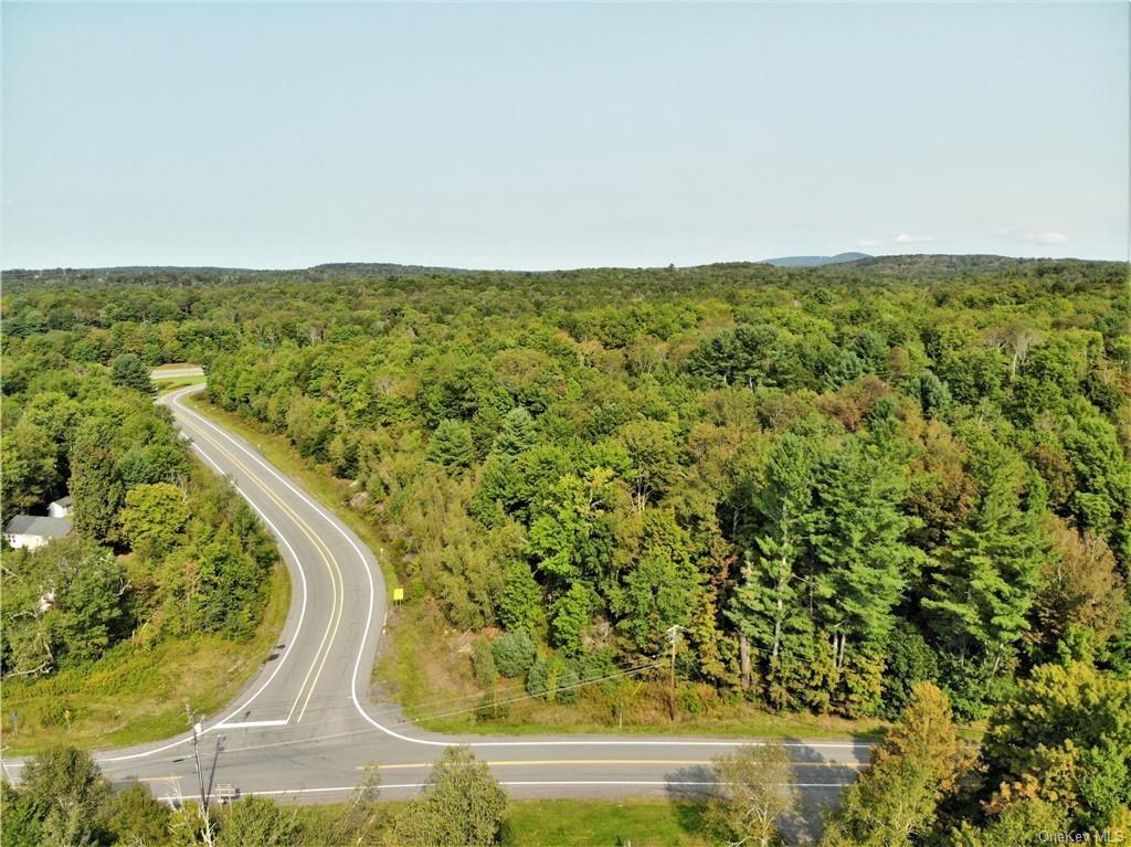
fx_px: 784
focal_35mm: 24
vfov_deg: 56.8
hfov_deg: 71.6
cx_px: 566
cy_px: 424
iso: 118
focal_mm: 4.5
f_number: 2.8
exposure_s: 1/125
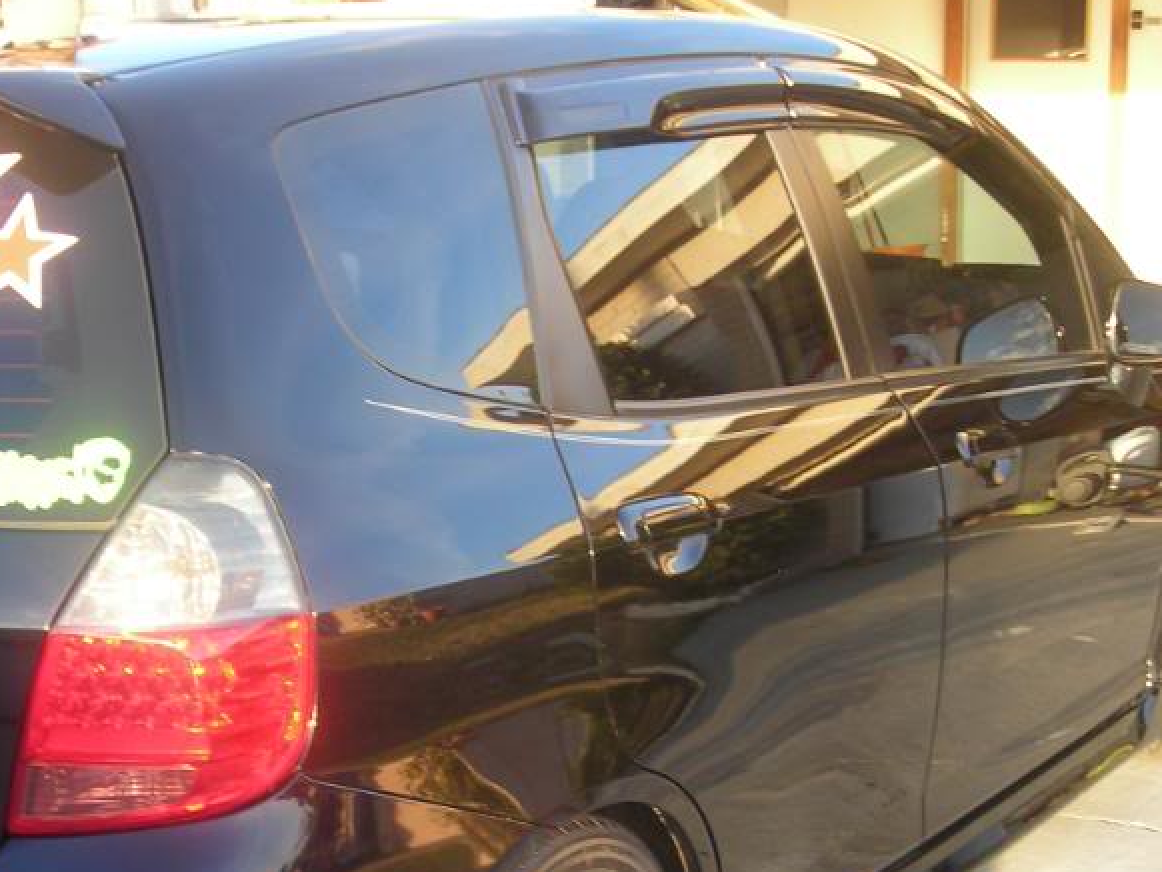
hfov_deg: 28.8
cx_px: 394
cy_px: 740
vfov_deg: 21.6
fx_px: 2250
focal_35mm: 67
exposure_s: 1/40.7
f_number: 3.2
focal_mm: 6.3
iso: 50
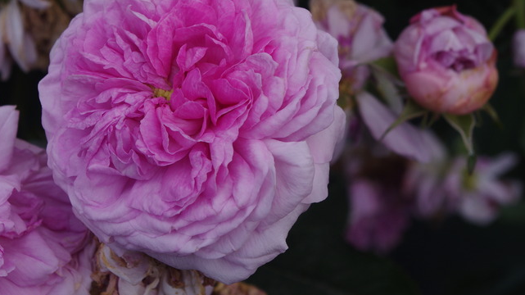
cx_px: 215
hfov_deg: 17.9
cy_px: 92
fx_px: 1670
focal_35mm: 120
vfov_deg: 10.1
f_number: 9
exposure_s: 1/250
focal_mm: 55
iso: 200
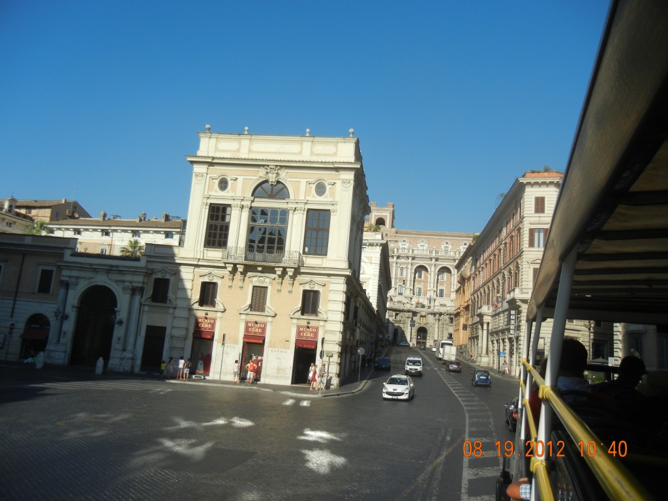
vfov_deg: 46.8
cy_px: 250
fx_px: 579
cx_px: 334
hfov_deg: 60.0
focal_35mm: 30
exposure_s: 1/498
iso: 160
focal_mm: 5.4
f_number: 7
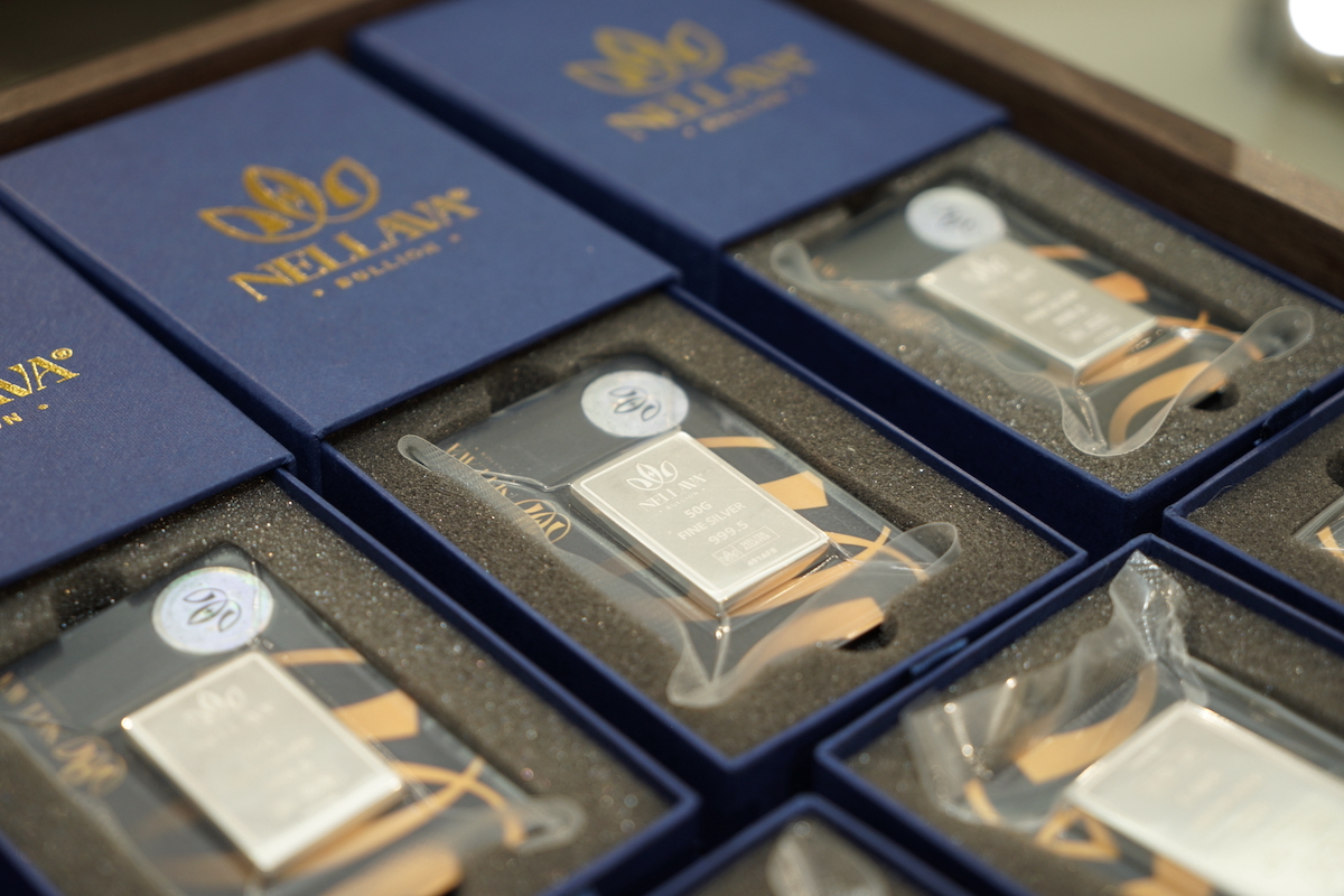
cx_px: 672
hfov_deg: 31.4
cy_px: 448
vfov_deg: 21.2
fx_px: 2389
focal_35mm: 64
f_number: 4
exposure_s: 1/50
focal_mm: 64
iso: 250
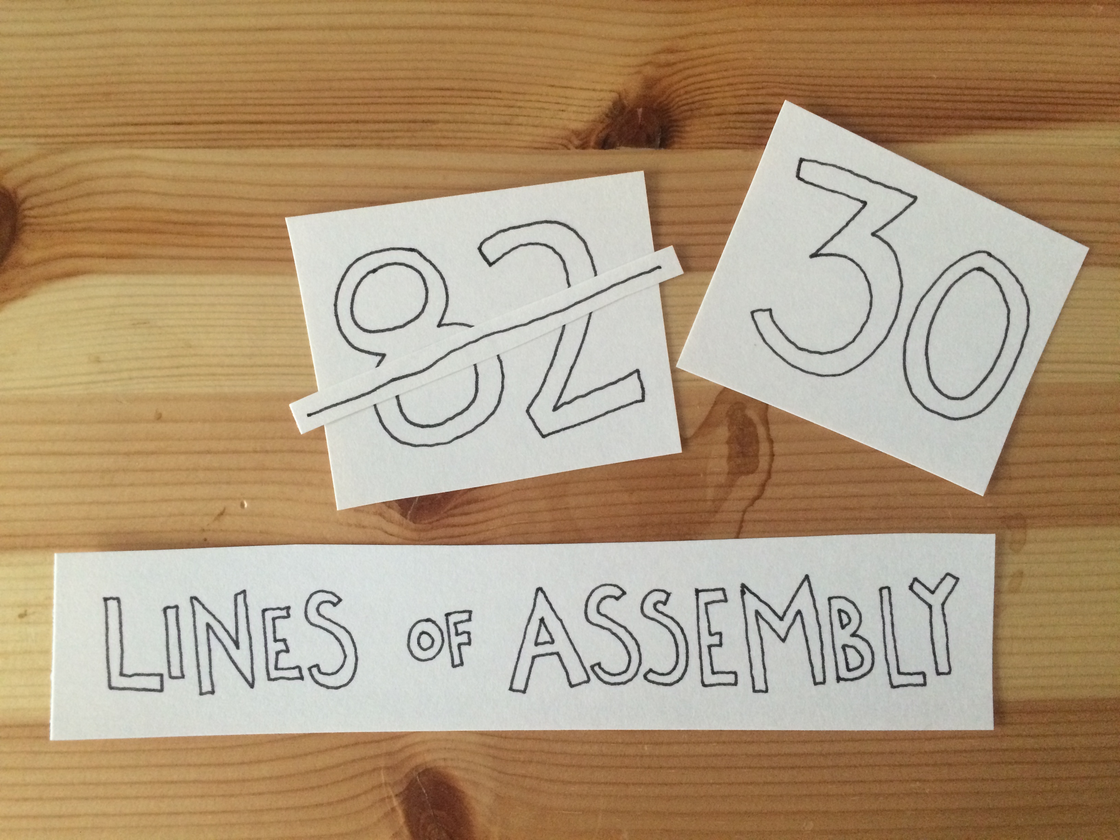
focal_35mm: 29
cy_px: 420
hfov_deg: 61.7
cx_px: 560
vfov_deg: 48.2
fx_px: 938
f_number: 2.2
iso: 250
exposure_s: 1/30
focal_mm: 4.15
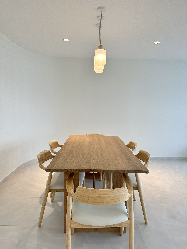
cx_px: 94
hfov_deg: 56.8
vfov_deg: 71.6
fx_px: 173
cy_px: 124
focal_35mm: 24
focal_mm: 6.86
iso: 80
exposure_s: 1/262
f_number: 1.78
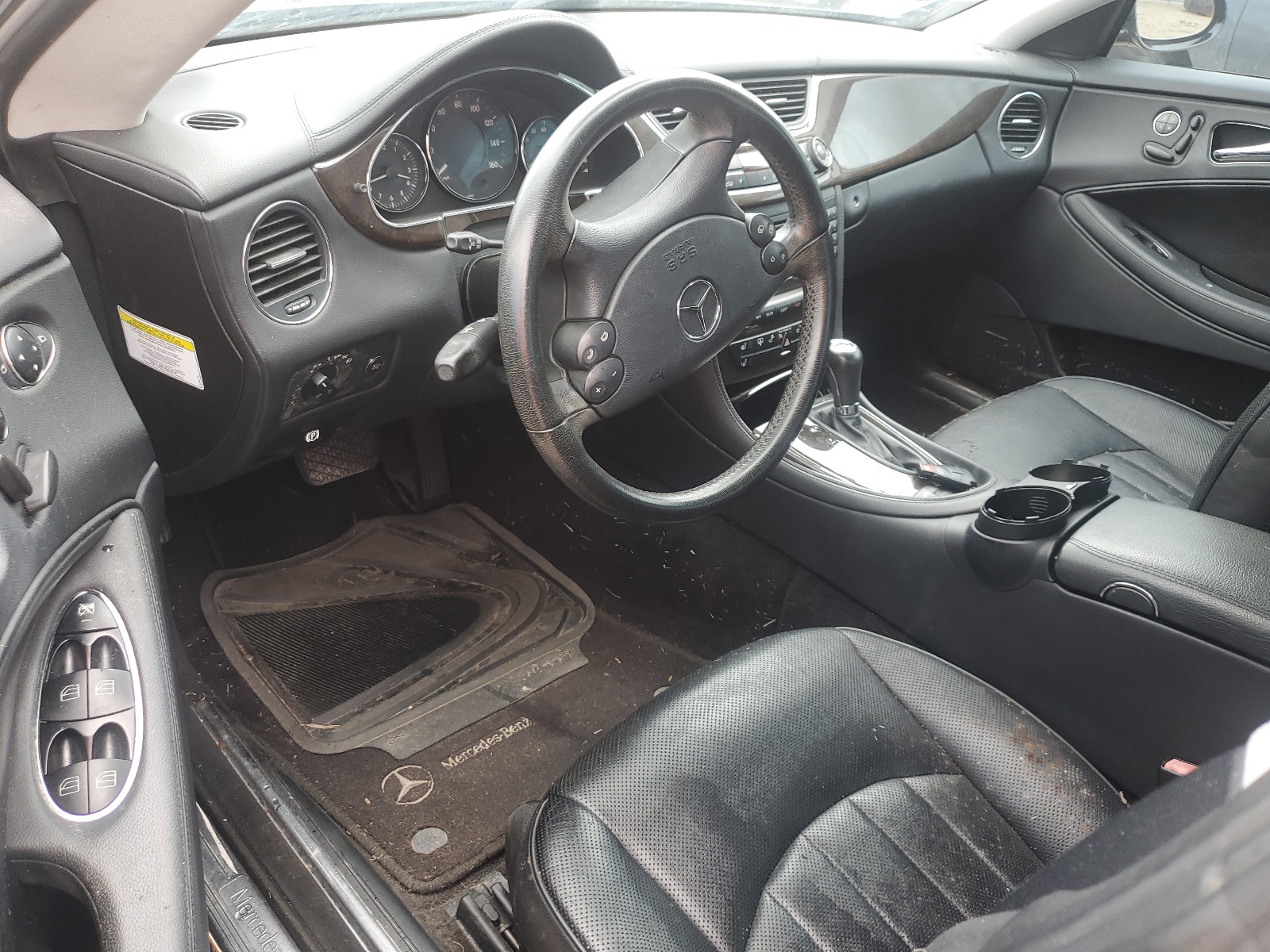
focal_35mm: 26
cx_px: 635
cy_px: 476
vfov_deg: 53.1
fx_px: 954
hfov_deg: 67.3
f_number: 1.5
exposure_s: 1/100
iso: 55
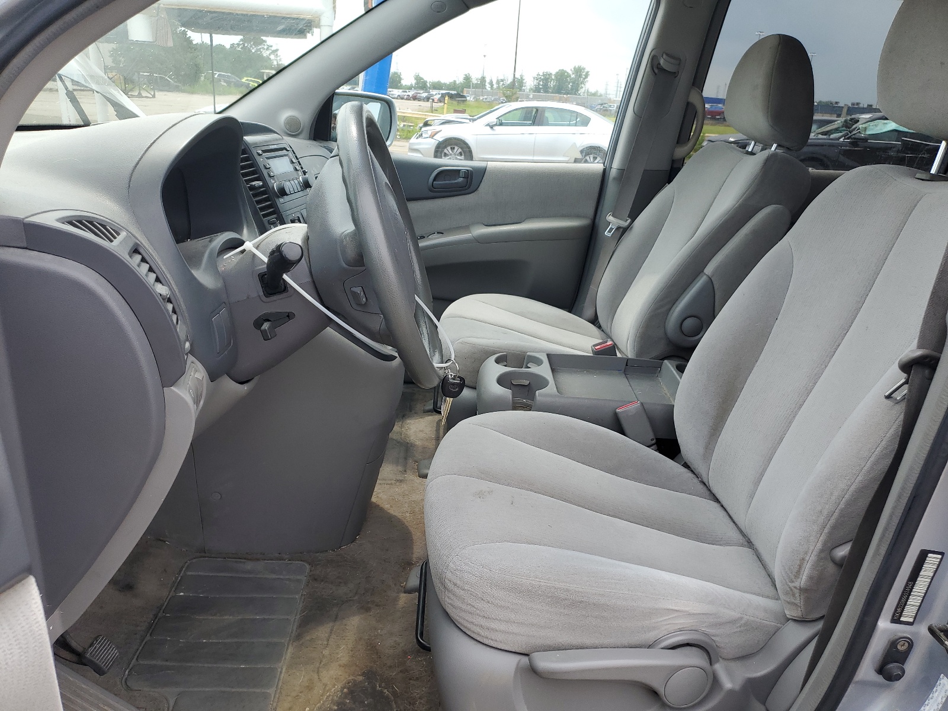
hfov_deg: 67.3
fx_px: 712
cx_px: 474
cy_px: 356
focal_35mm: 26
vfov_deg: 53.1
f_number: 1.5
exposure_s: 1/769
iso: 50
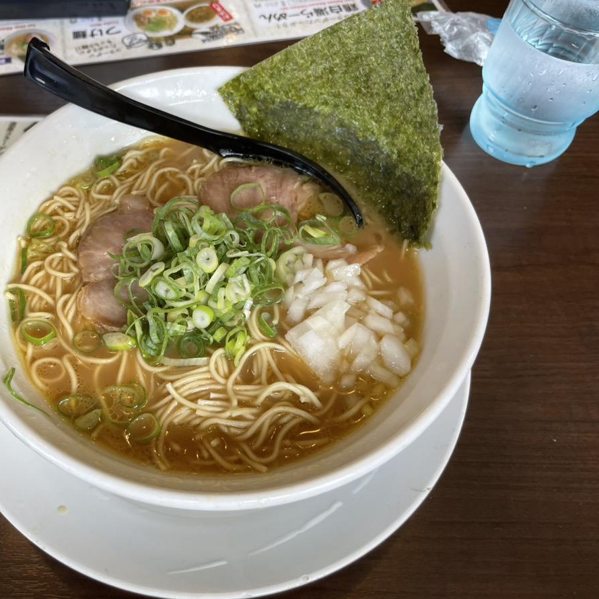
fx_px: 607
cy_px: 300
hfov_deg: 51.6
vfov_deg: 52.5
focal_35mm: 31
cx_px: 203
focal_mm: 4.2
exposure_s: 1/120
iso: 64
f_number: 1.6
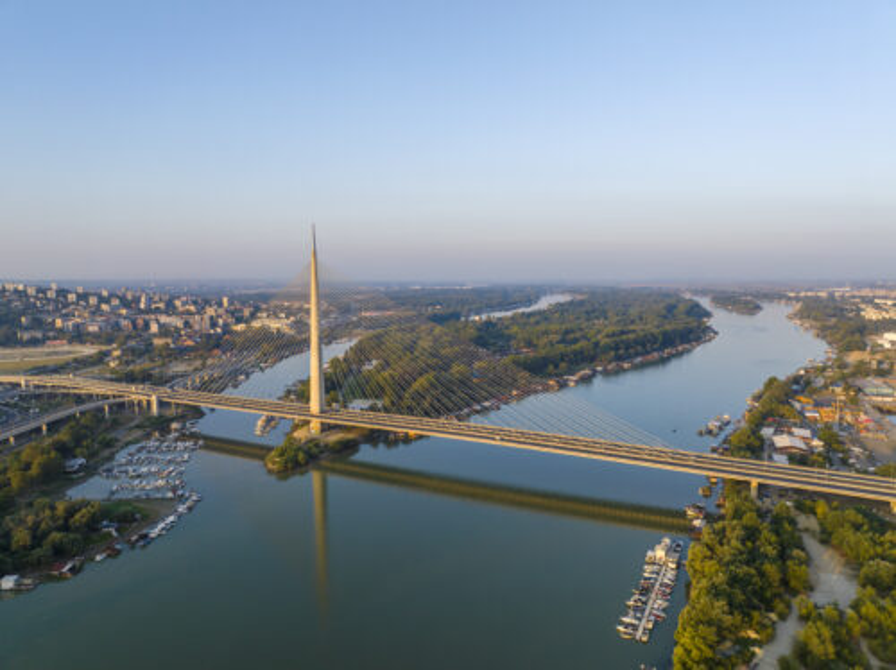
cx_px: 448
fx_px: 621
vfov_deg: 56.7
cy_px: 335
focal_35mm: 24
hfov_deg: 71.6
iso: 130
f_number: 2.8
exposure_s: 1/60
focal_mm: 12.29
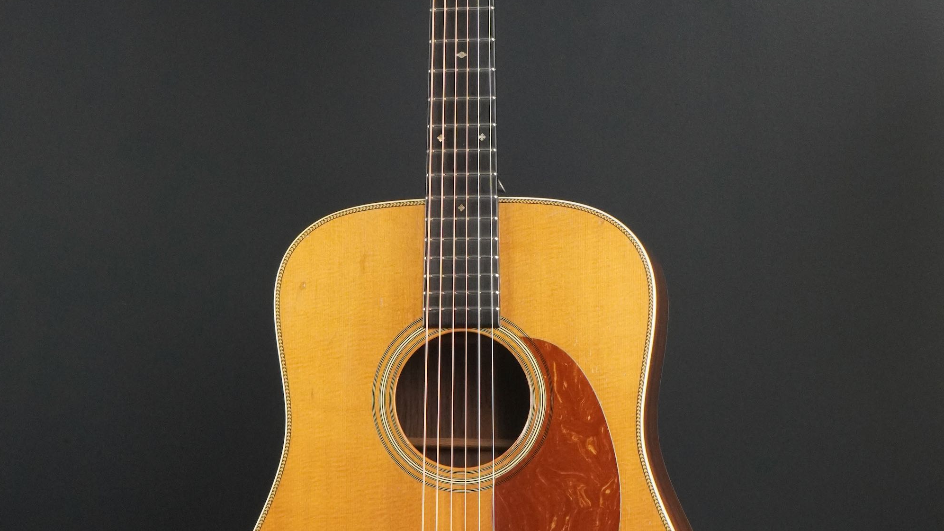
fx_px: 2072
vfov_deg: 14.6
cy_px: 220
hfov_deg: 25.7
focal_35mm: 83
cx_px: 471
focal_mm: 35
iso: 2500
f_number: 11
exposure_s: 1/60
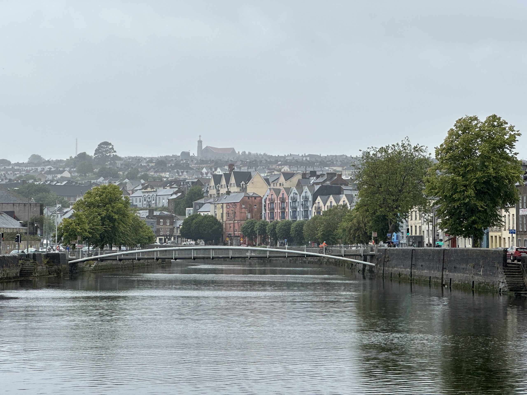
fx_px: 1172
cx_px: 264
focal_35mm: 77
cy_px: 198
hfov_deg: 25.3
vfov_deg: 19.1
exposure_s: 1/394
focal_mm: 9
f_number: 2.8
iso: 32
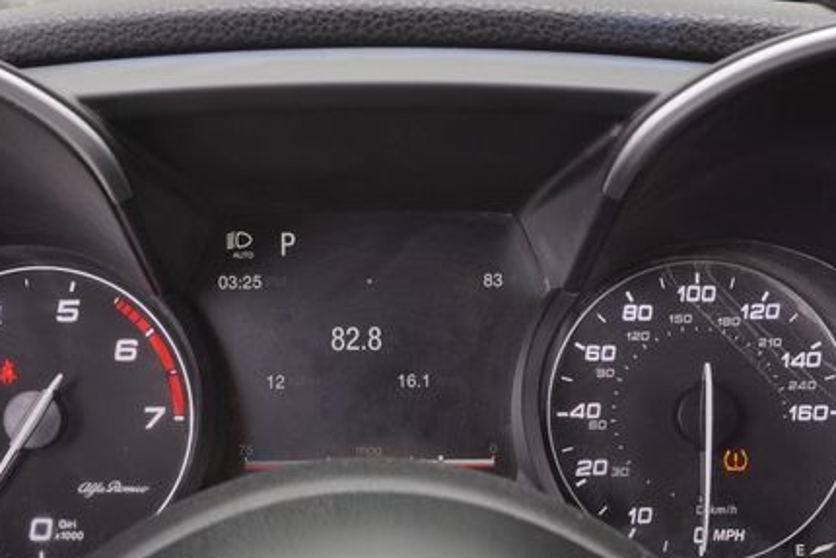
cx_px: 364
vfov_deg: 23.3
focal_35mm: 58
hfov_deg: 34.4
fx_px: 1347
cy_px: 365
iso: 160
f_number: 13
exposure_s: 1/15
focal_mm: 26
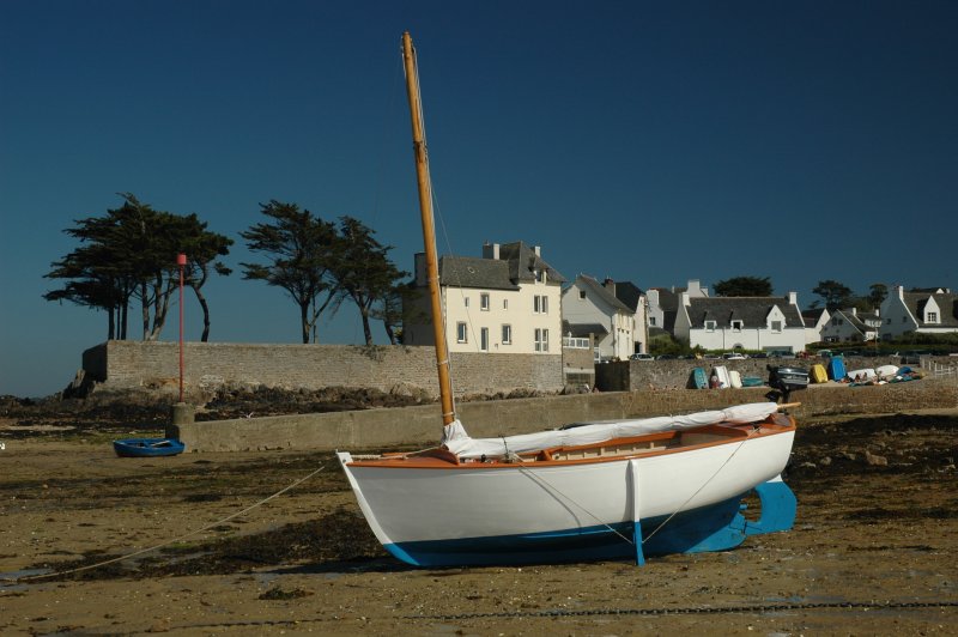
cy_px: 318
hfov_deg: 33.4
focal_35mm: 60
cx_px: 479
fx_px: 1595
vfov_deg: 22.6
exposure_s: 1/200
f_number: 9
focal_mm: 40
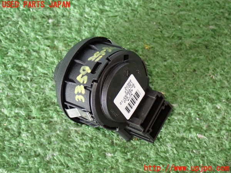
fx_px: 414
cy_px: 86
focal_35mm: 62
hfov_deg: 31.2
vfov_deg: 23.7
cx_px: 116
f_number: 3.6
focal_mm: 11.09
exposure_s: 1/60
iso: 800
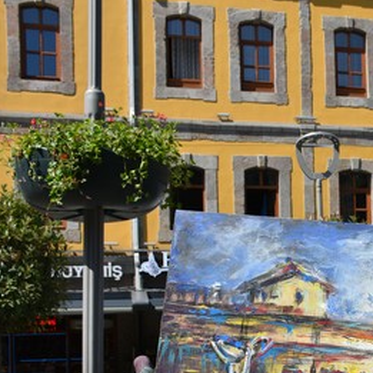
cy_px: 315
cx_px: 440
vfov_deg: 23.5
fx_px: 878
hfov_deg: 22.3
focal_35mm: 72
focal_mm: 22
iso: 160
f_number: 8
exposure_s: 1/500
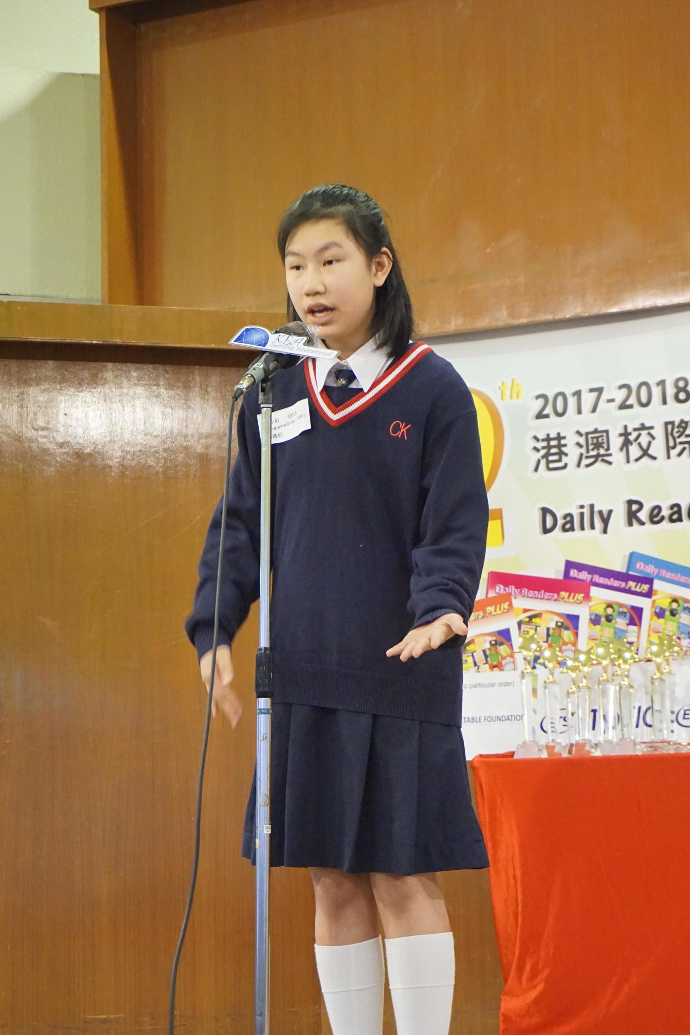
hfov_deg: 15.7
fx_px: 2501
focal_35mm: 87
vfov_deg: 23.4
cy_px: 543
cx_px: 353
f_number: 5.6
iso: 3200
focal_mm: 48
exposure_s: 1/60
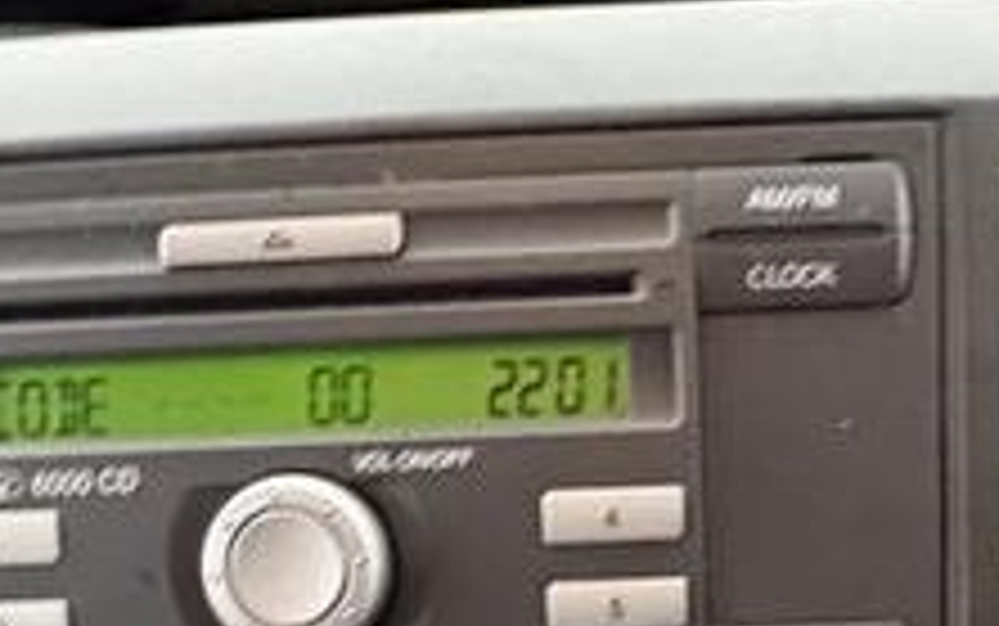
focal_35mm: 60
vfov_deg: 20.3
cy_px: 743
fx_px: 1634
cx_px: 630
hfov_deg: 33.8
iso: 800
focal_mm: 2.22
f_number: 2.2
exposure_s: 1/53
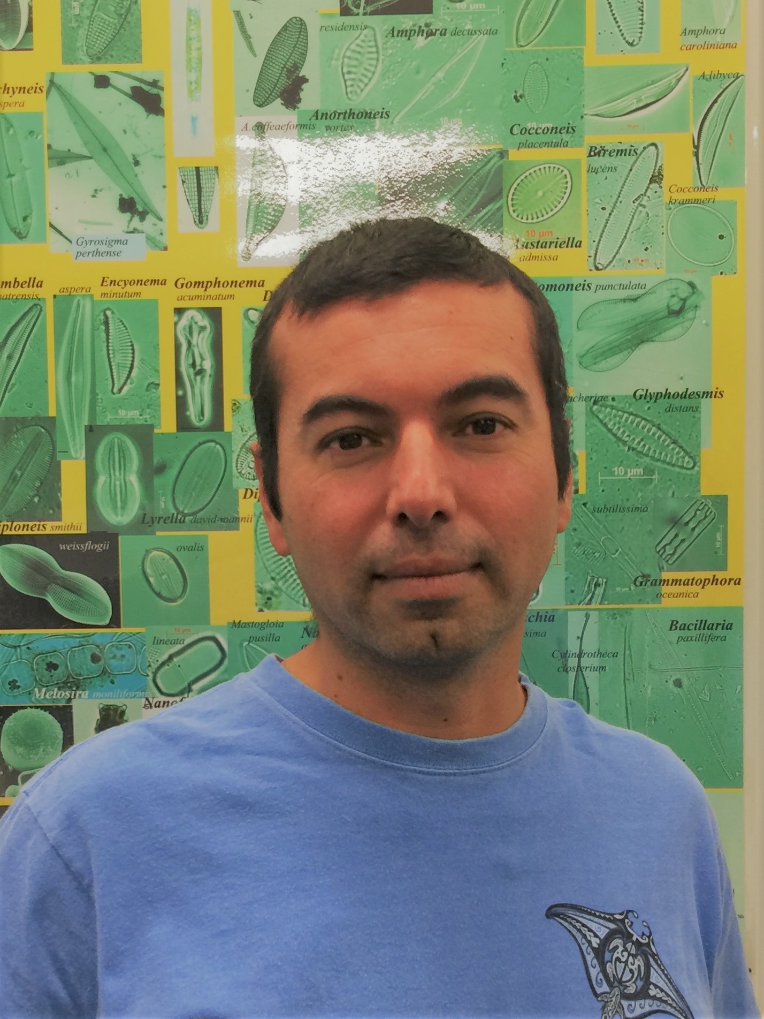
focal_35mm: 29
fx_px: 853
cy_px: 510
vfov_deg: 61.7
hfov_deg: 48.2
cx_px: 382
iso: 50
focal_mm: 4.15
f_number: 2.2
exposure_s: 1/17
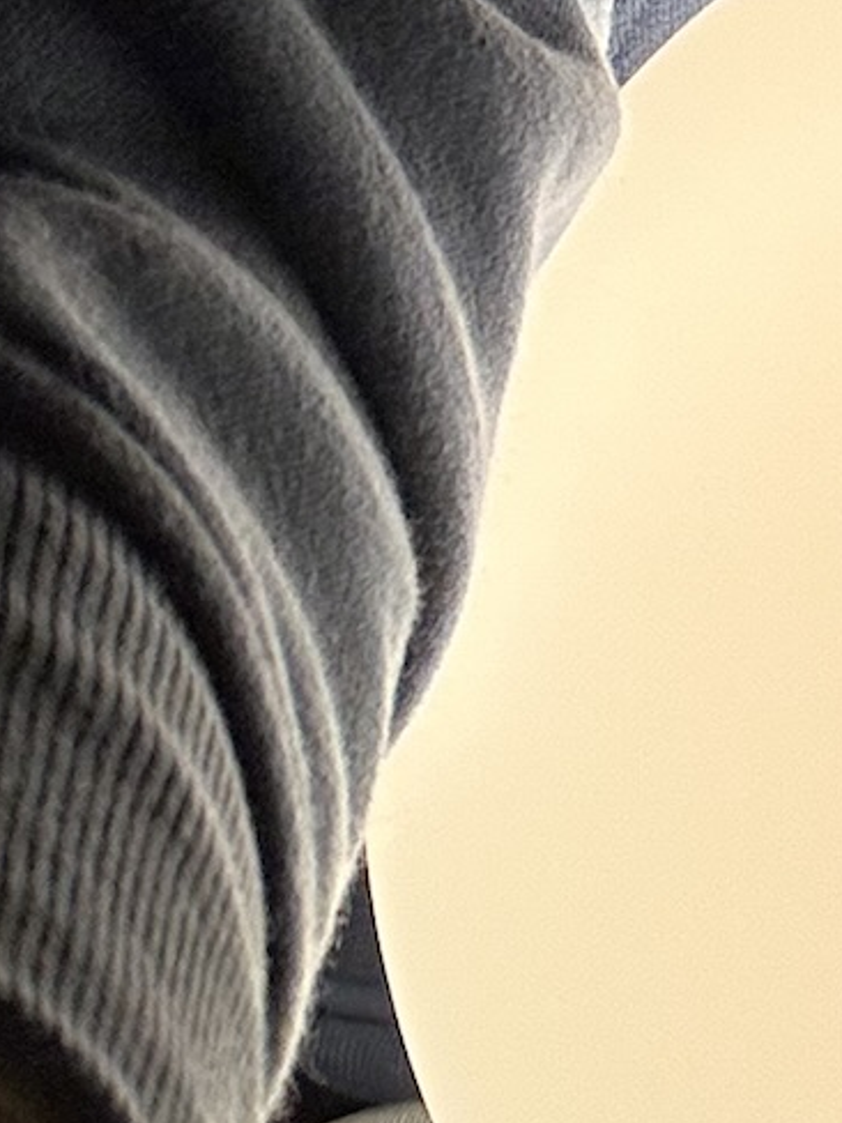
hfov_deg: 11.7
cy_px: 527
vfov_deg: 16.0
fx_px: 3989
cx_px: 1070
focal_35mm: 123
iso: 25
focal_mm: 2.69
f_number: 1.9
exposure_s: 1/279
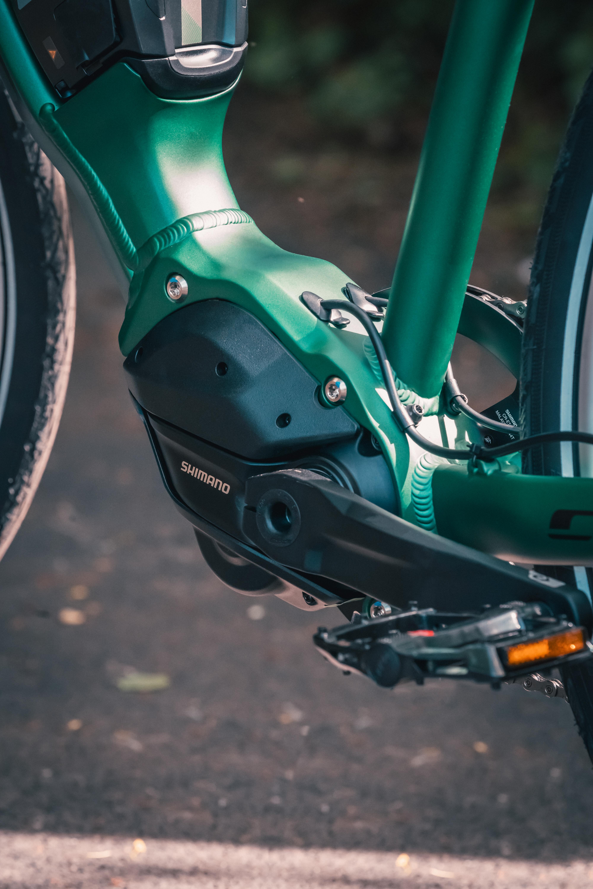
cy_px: 444
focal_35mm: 200
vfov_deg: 10.3
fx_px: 4941
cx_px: 296
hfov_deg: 6.9
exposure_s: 1/320
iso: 8000
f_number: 10
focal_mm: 200
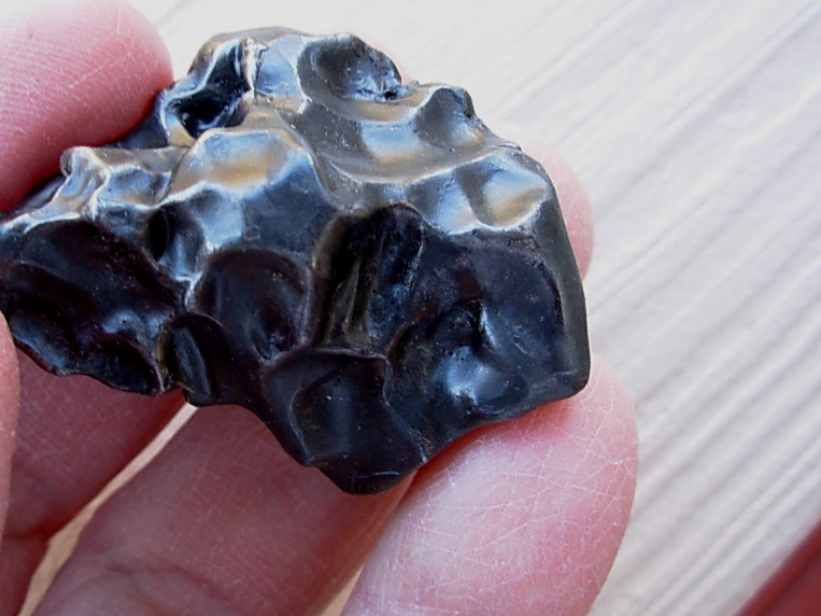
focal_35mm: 51
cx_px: 357
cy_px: 282
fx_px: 1209
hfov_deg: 37.4
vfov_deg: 28.5
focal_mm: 6.3
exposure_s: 1/20.2
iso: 50
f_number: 2.9
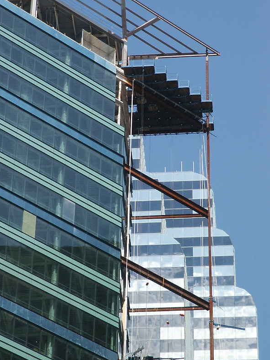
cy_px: 158
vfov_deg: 12.4
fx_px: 1654
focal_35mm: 159
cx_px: 121
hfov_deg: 9.3
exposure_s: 1/180
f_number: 8
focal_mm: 28.22
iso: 64
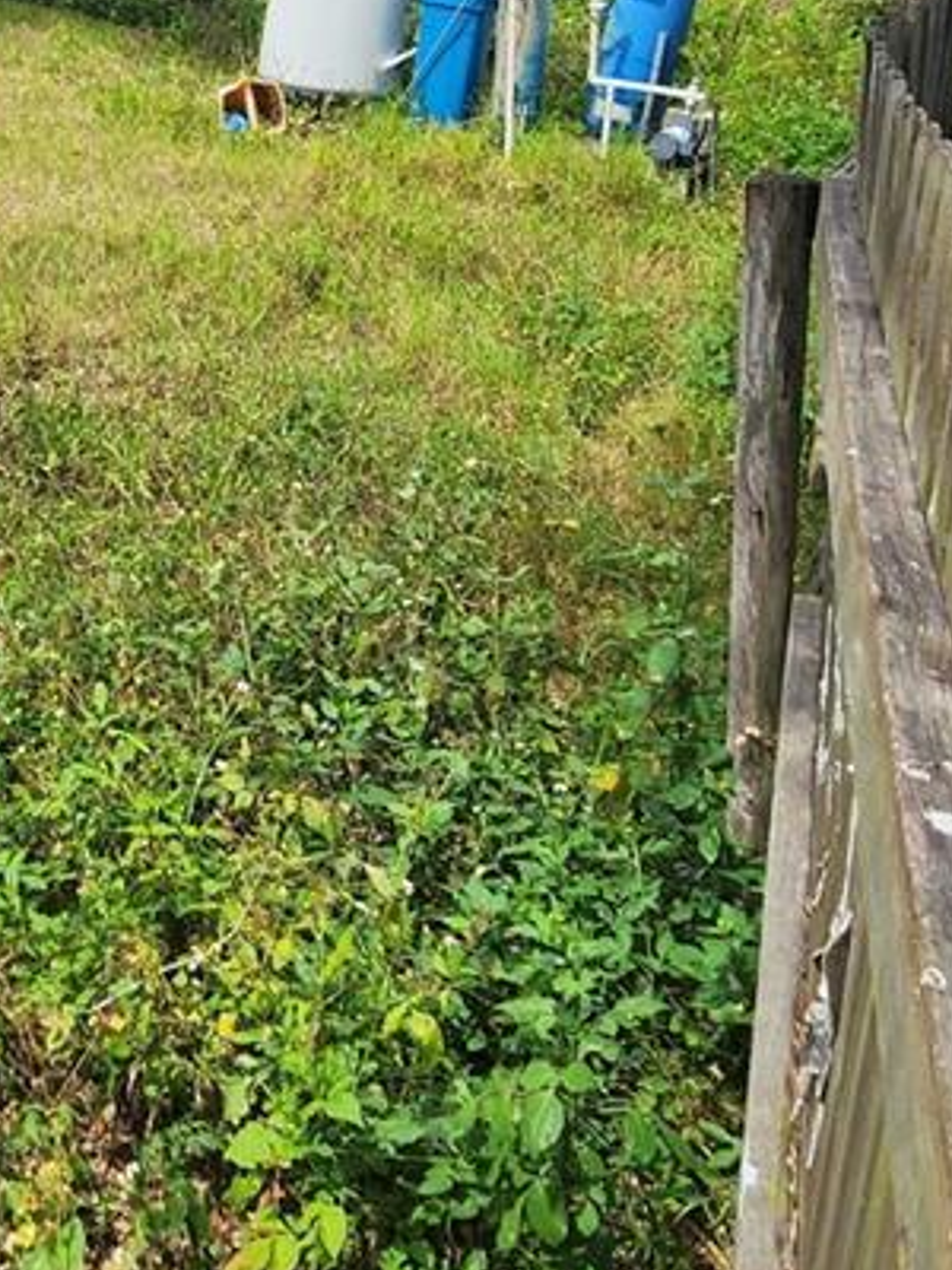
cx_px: -140
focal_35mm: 39
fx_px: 1430
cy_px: 105
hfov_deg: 31.8
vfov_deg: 43.3
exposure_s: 1/1849
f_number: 2.2
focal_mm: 2.2
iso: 50
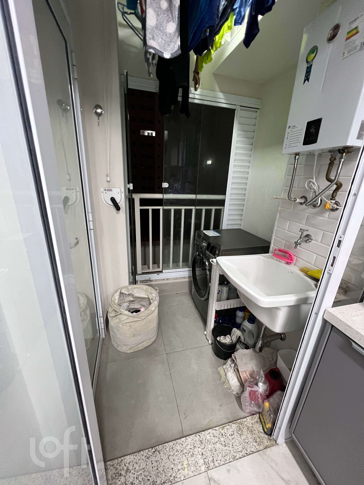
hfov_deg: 89.9
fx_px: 182
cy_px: 242
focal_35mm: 13
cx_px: 182
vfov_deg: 106.2
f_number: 1.8
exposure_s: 1/60
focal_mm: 1.57
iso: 640
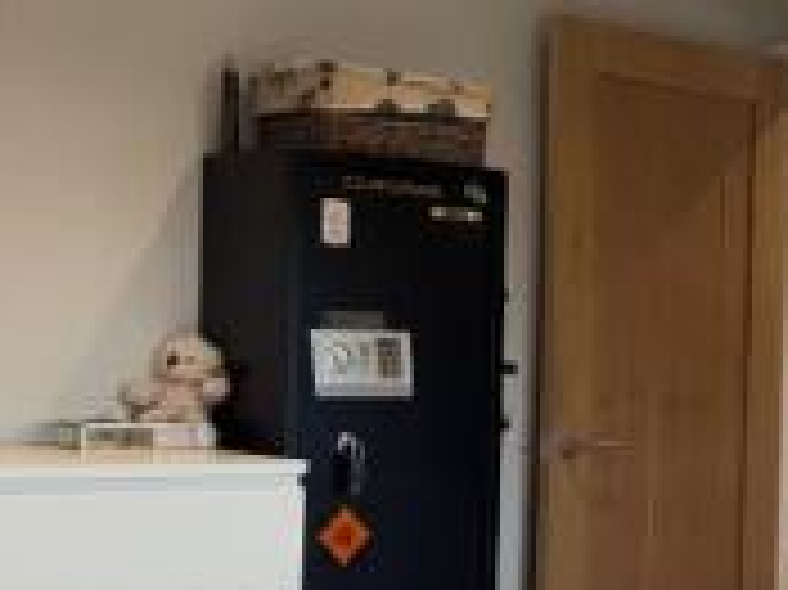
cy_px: 403
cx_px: 795
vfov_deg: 18.3
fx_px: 1820
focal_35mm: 80
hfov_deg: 23.4
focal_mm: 6.76
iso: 125
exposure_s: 1/100
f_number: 1.78
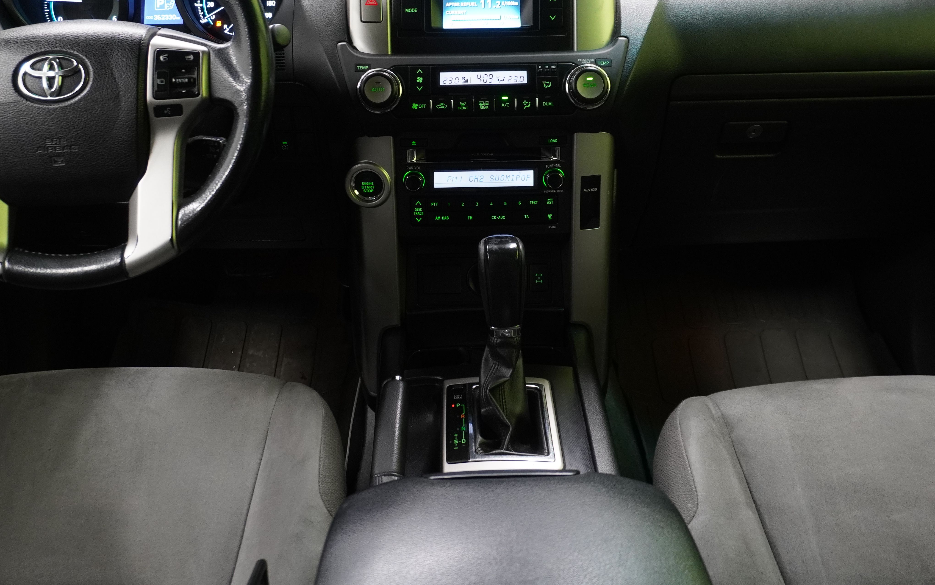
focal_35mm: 36
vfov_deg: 34.7
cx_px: 464
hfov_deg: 54.0
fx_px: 917
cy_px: 161
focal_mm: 16
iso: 1000
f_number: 3.5
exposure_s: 1/30
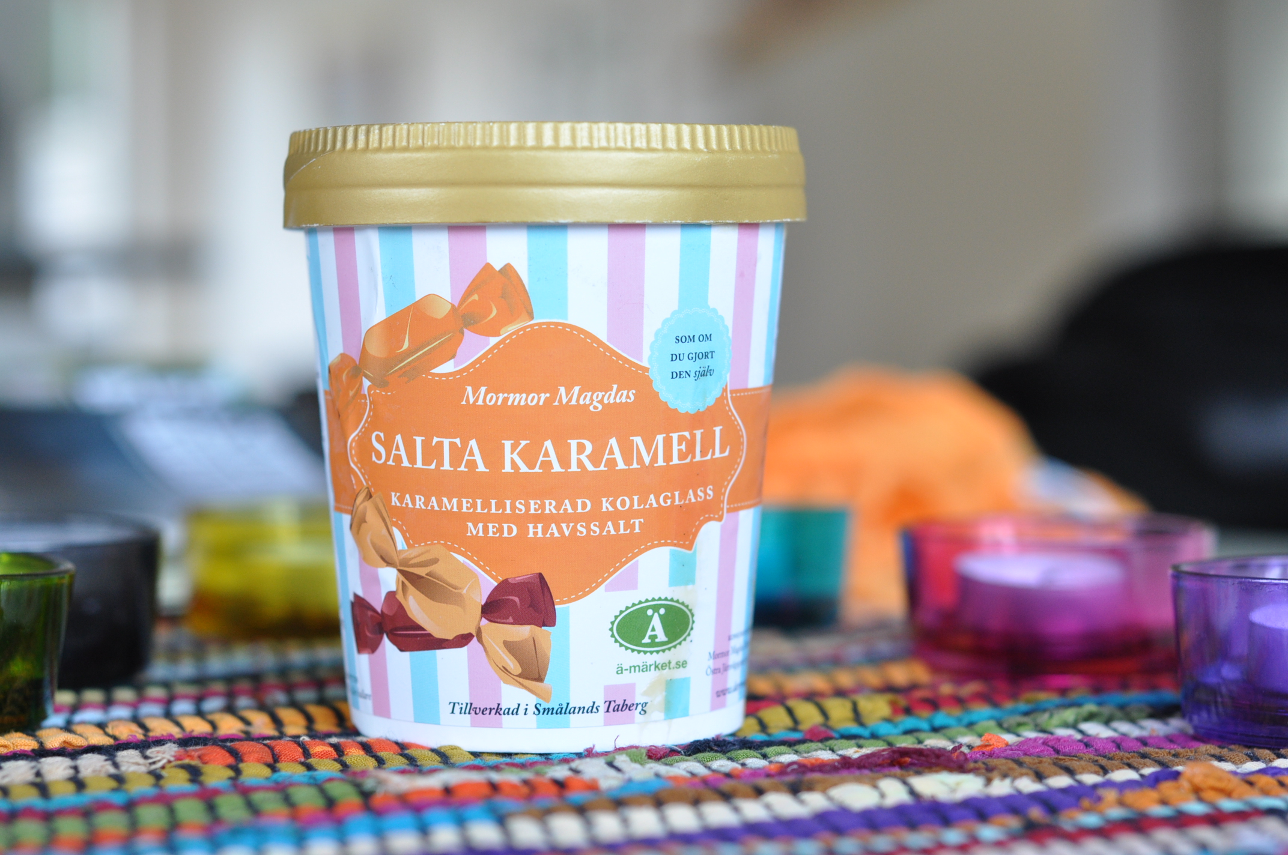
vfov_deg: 18.1
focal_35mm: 75
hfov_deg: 27.0
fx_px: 2680
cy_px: 428
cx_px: 644
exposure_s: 1/60
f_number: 4
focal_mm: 50
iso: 560
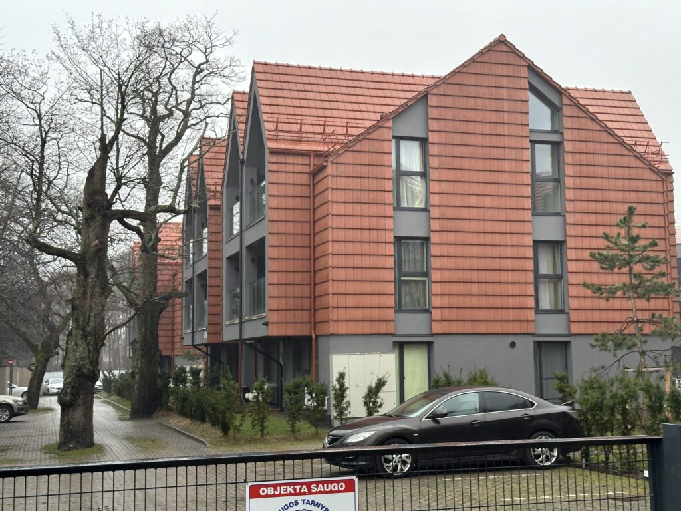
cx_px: 340
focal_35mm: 48
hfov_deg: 39.7
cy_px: 256
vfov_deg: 30.3
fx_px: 944
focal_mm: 6.86
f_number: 1.78
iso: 100
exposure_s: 1/60
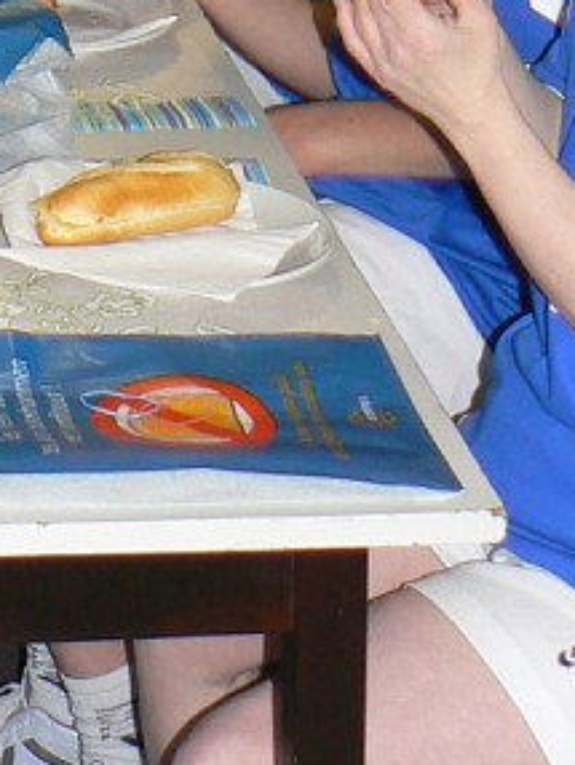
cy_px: -361
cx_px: -185
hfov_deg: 9.7
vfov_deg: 12.5
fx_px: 3339
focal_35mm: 151
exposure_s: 1/30
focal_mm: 6
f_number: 2.8
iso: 100
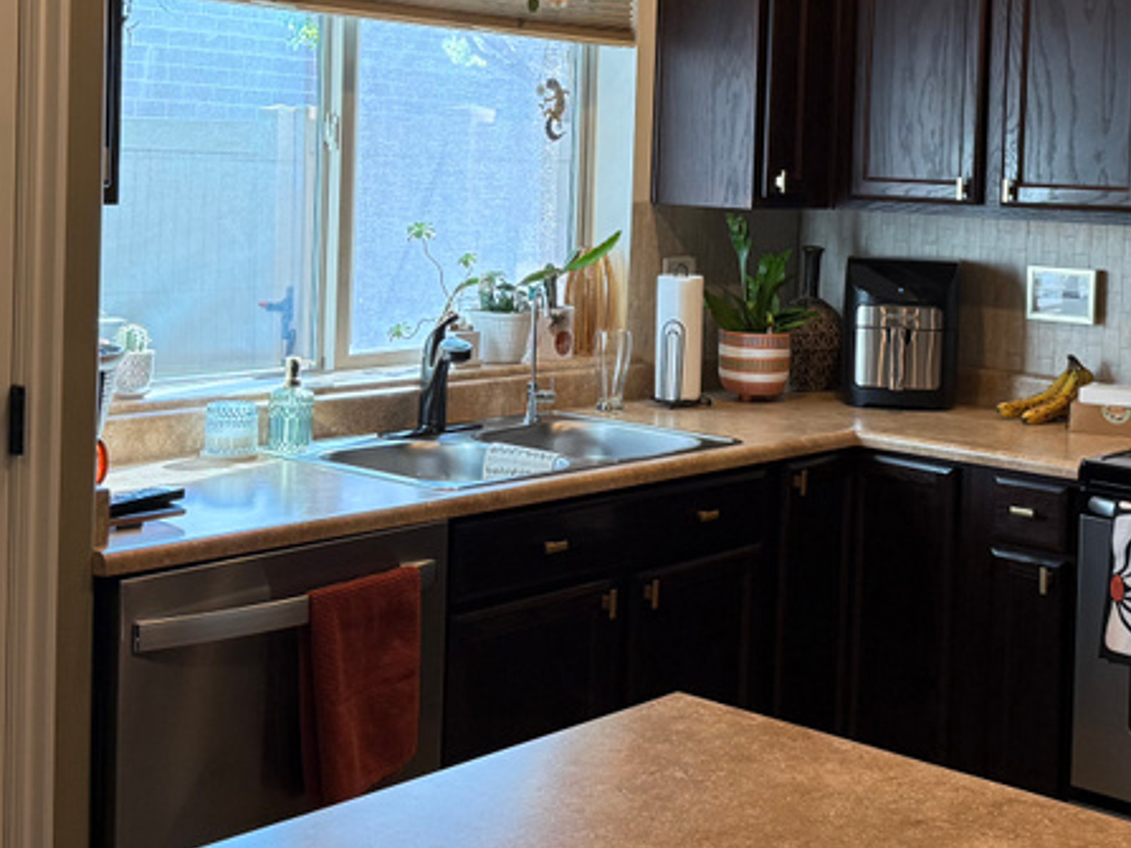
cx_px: 744
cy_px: 238
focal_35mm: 55
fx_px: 1797
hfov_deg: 34.7
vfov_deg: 26.3
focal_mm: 6.76
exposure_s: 1/120
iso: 250
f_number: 1.78
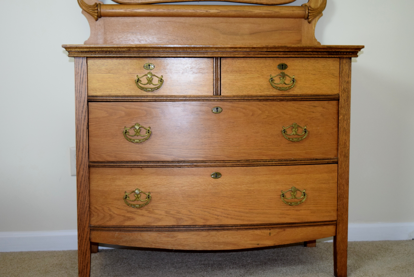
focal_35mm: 57
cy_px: 138
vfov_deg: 23.8
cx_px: 207
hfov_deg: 35.0
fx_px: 656
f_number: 4.8
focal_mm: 38
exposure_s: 1/60
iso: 1100
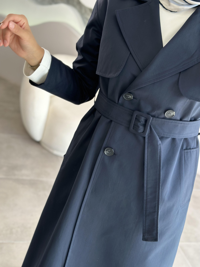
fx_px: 370
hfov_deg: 30.3
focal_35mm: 48
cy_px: 134
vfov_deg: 39.7
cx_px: 100
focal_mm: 6.86
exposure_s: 1/162
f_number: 1.78
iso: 80
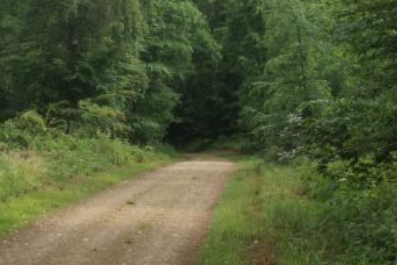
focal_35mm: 92
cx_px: 188
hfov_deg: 22.1
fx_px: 1015
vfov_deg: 14.9
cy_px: 86
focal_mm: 28
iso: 100
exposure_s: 1/60
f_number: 6.3
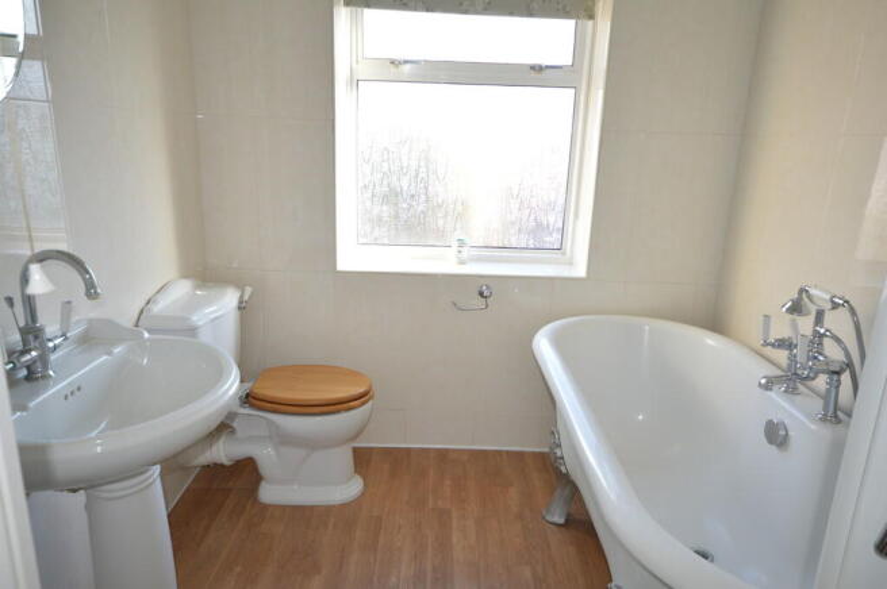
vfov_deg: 53.0
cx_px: 444
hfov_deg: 73.8
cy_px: 294
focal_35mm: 24
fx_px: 591
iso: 400
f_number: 5
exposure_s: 1/60
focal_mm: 16
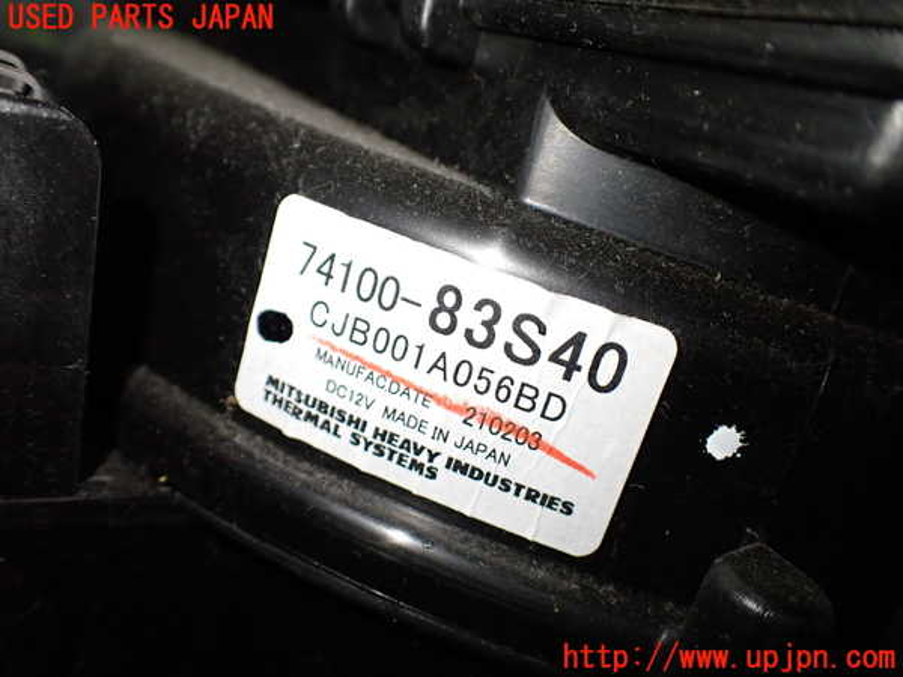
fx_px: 783
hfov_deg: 60.0
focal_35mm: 30
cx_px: 452
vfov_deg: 46.8
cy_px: 338
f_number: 2.3
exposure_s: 1/125
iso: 400
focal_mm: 5.4
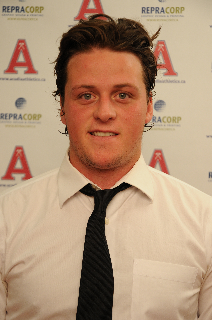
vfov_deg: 24.2
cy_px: 160
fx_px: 744
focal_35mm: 84
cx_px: 106
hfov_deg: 16.2
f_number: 4.5
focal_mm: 56
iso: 400
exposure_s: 1/100
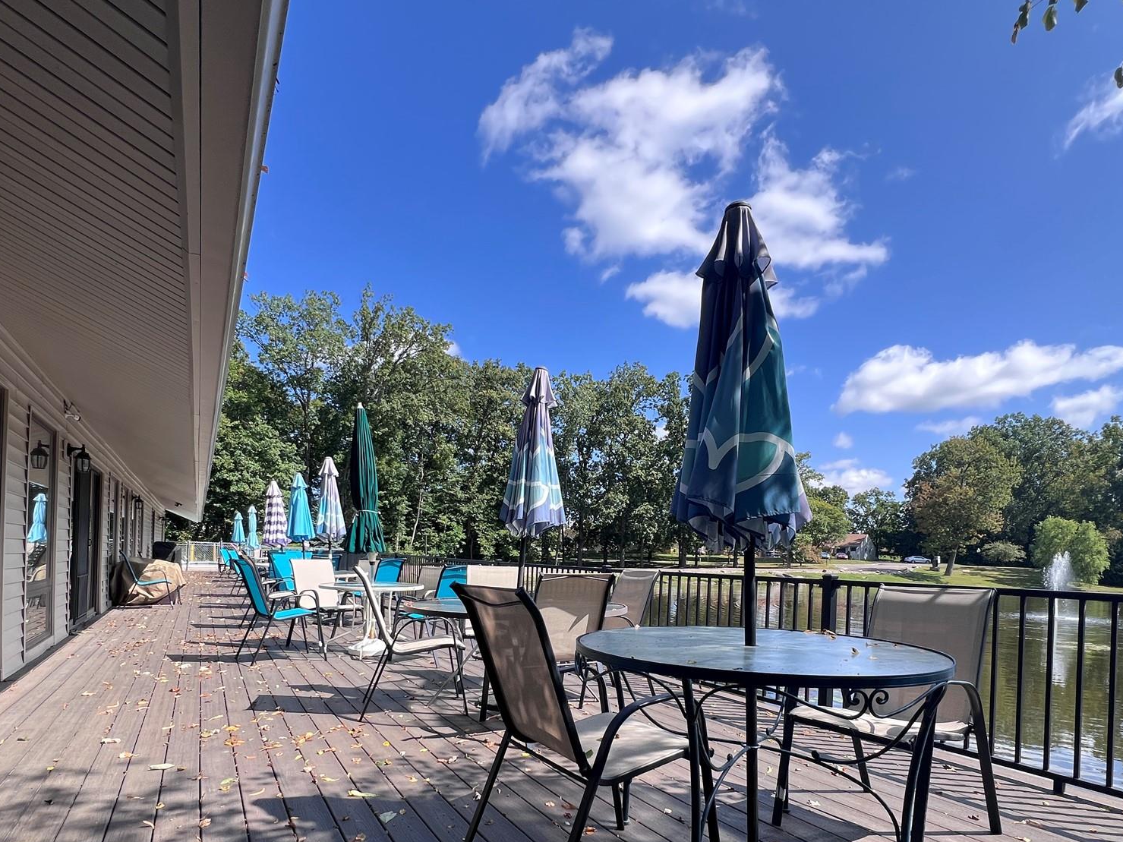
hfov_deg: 87.7
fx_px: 584
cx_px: 576
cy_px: 557
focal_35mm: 18
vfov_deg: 69.7
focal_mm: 1.57
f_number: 1.8
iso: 32
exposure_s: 1/809
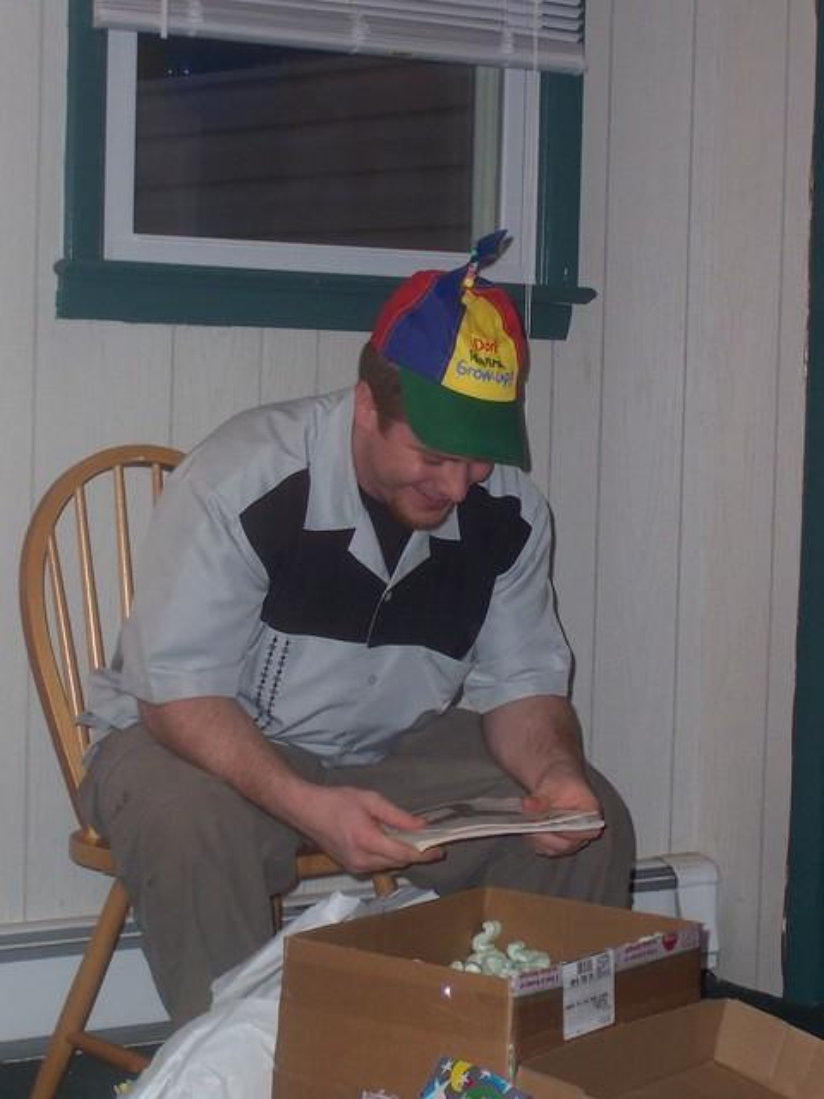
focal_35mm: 89
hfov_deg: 16.6
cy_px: 550
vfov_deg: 22.0
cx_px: 412
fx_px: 2825
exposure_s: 1/90
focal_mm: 13.5
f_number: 4.1
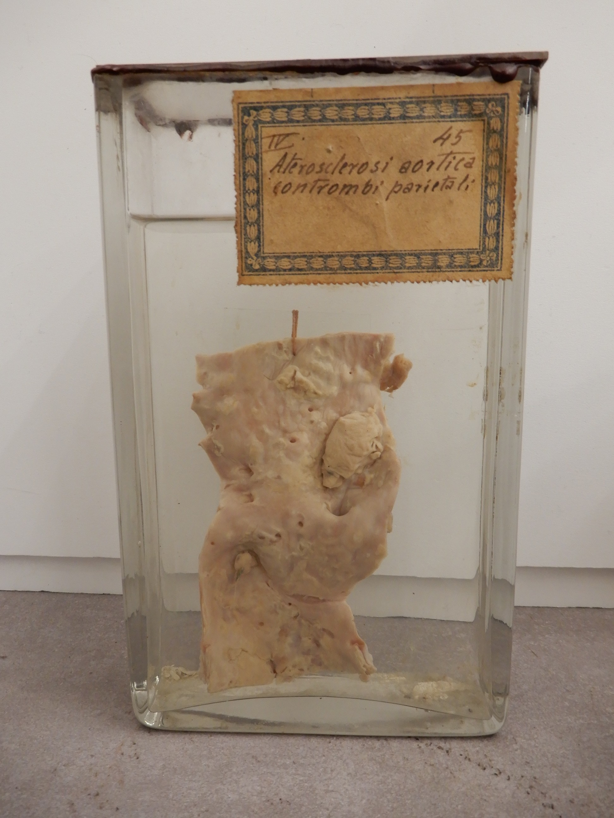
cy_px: 409
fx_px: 568
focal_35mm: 24
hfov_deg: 56.8
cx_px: 307
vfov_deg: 71.6
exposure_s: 1/30
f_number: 3.4
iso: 200
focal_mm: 4.3
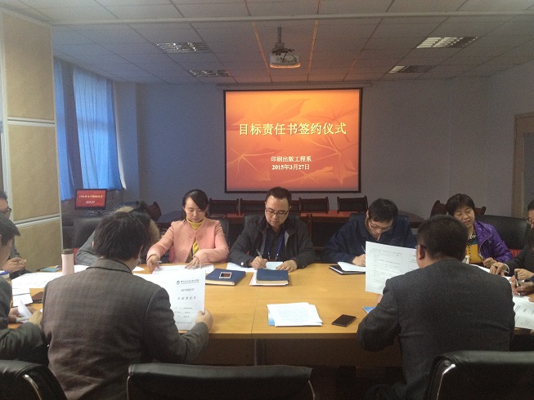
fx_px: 540
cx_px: 267
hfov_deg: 52.6
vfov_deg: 40.7
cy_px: 200
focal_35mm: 35
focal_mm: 4.28
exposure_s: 1/20
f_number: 2.4
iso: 200
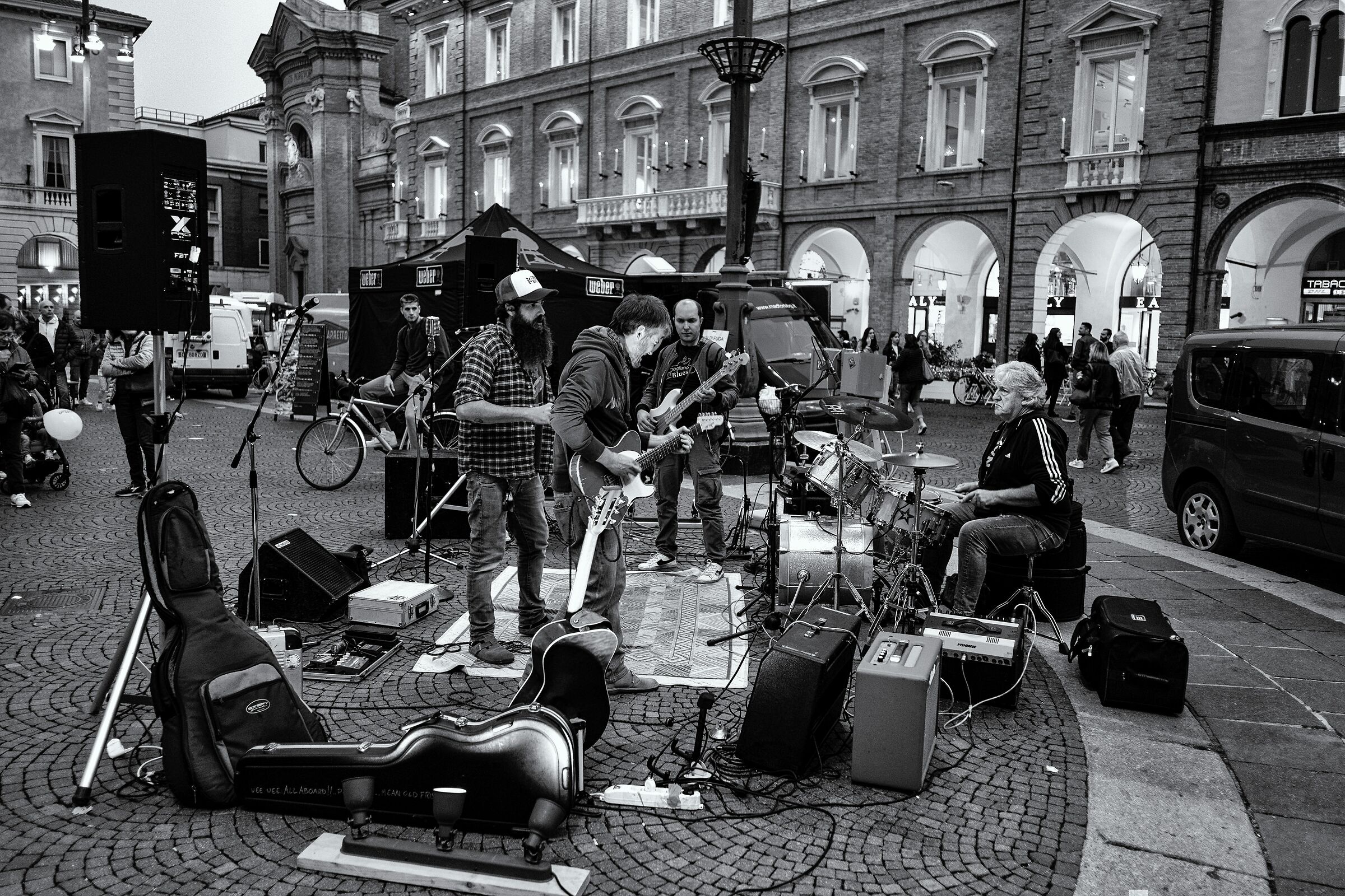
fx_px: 1009
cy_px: 448
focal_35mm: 27
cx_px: 672
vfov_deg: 47.9
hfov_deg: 67.4
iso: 640
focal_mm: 18
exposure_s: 1/60
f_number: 2
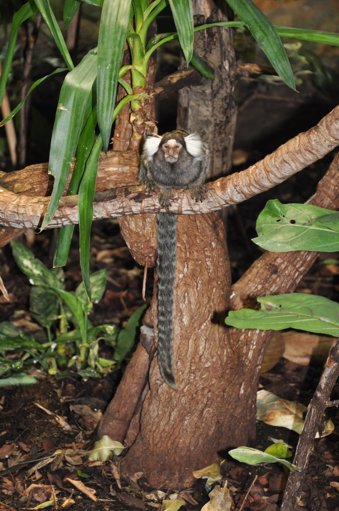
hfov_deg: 9.9
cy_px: 256
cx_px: 170
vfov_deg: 14.9
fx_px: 1954
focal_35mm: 138
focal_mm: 92
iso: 800
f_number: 5.6
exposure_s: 1/60
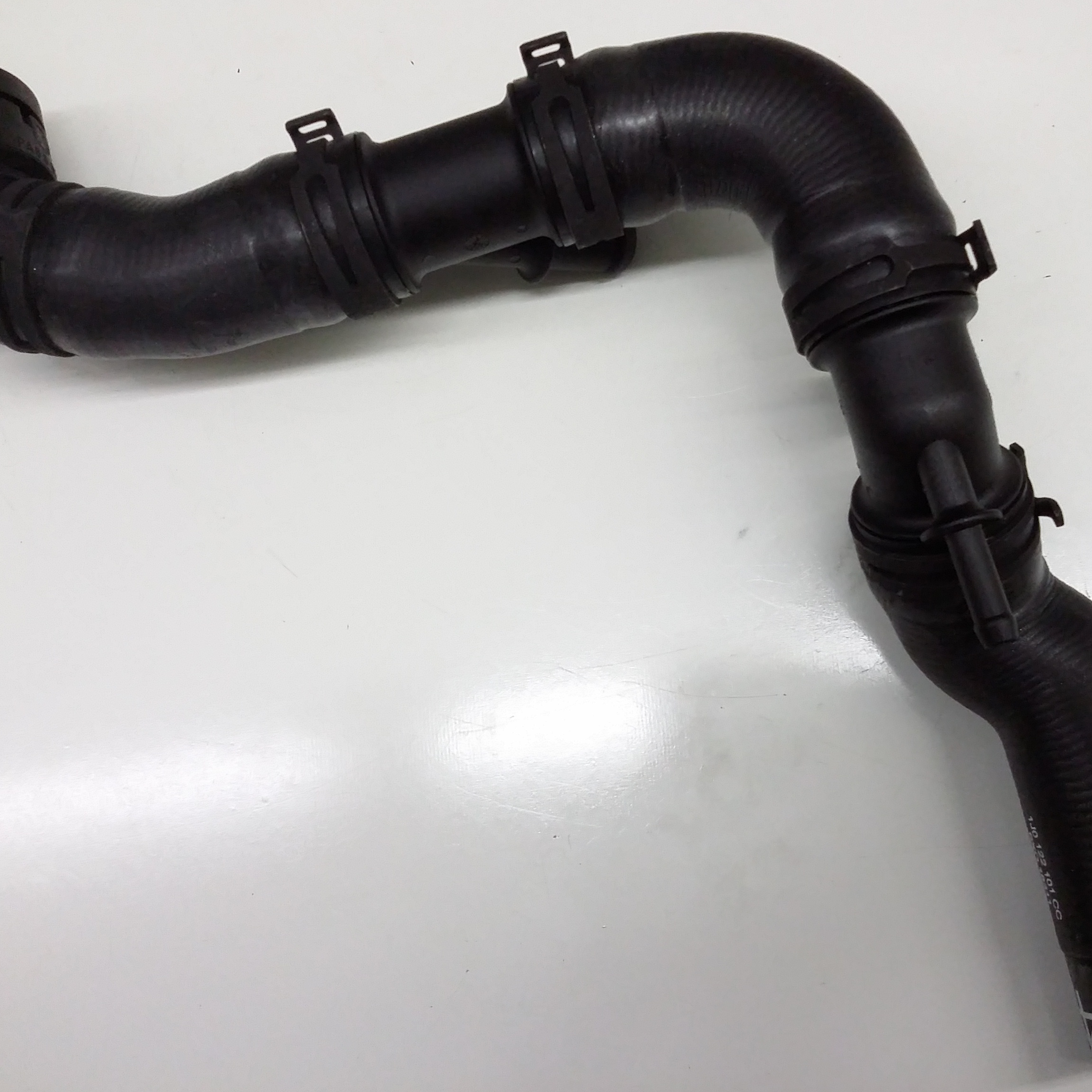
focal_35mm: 40
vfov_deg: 41.9
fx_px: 1428
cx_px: 614
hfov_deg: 41.8
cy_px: 531
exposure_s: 1/17
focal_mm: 3.4
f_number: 2.4
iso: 160
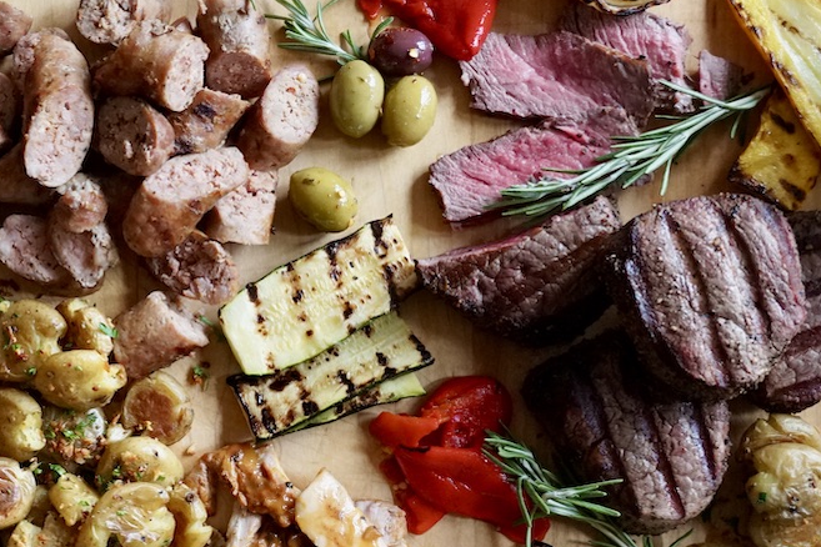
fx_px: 1733
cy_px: 448
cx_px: 102
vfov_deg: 17.8
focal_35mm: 76
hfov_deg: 25.9
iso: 2000
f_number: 4
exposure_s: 1/160
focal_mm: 26
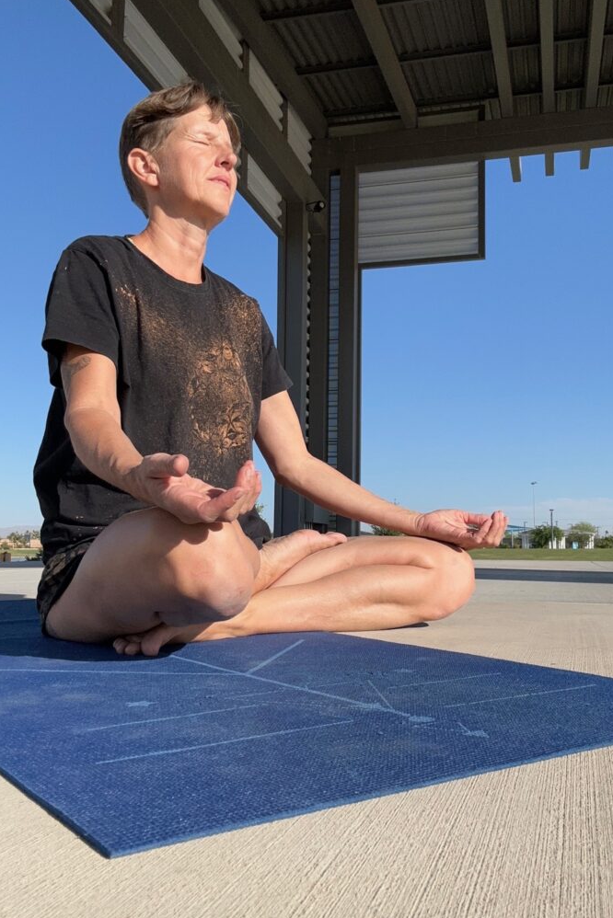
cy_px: 465
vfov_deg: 58.7
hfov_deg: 41.0
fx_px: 817
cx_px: 351
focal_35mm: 32
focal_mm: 2.69
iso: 25
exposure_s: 1/1923
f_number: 1.9
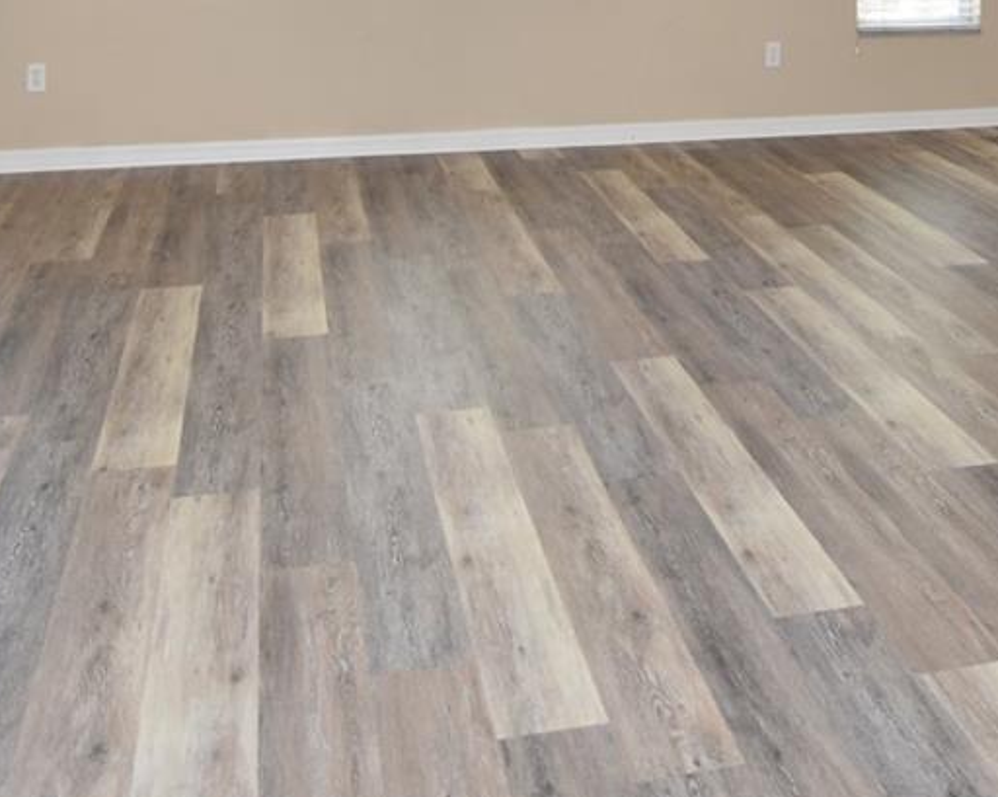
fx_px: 1299
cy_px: -193
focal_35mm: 44
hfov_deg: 41.7
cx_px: 637
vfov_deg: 28.9
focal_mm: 10
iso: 220
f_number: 4
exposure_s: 1/60
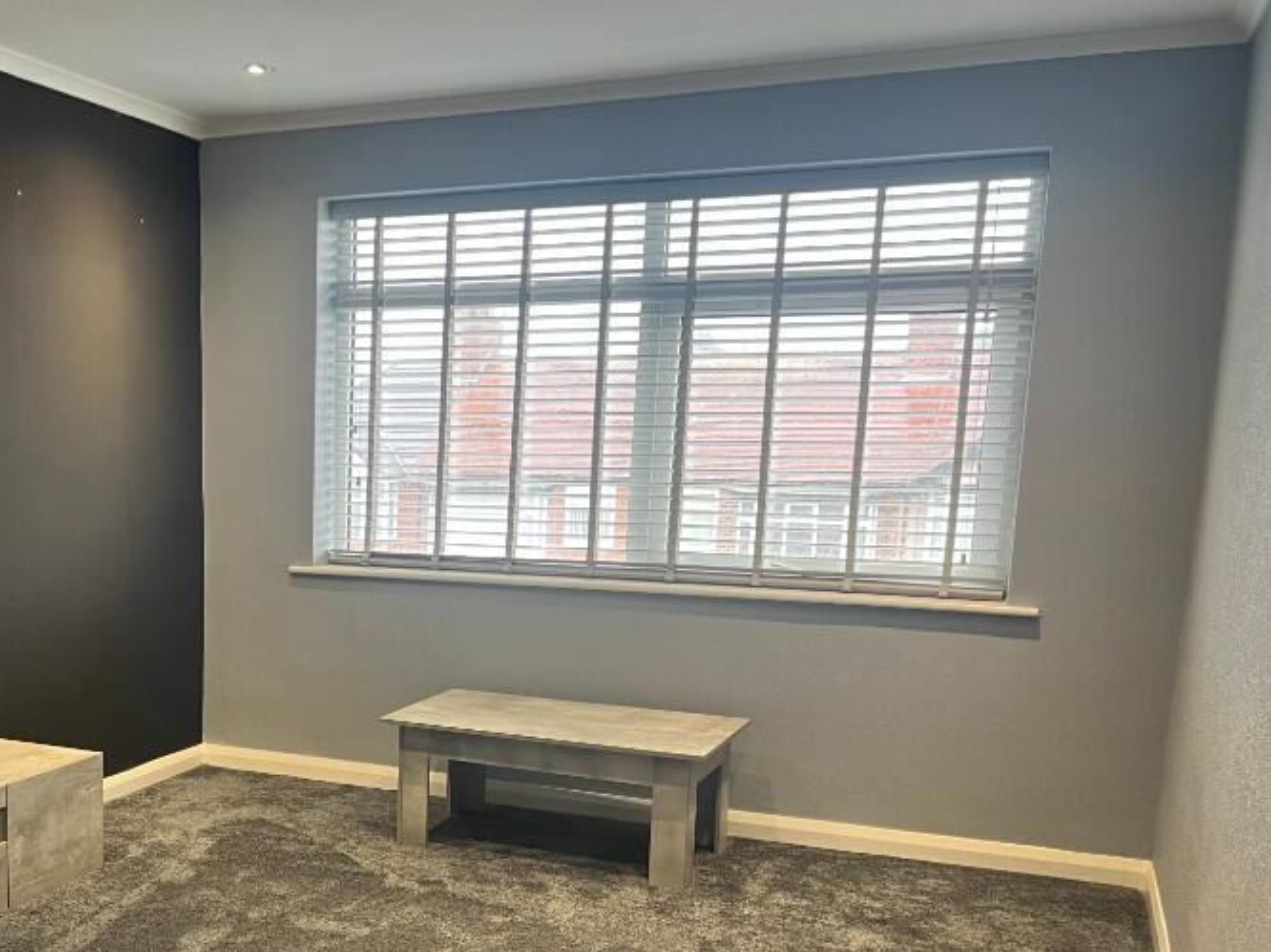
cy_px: 698
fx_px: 1468
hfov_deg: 45.0
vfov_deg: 35.3
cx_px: 298
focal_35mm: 40
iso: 80
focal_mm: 5.7
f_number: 1.5
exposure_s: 1/50
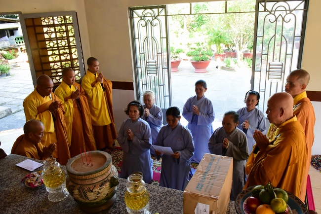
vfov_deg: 43.6
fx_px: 268
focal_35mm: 30
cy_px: 107
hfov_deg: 61.9
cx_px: 160
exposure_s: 1/100
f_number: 13
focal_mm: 30
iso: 7200
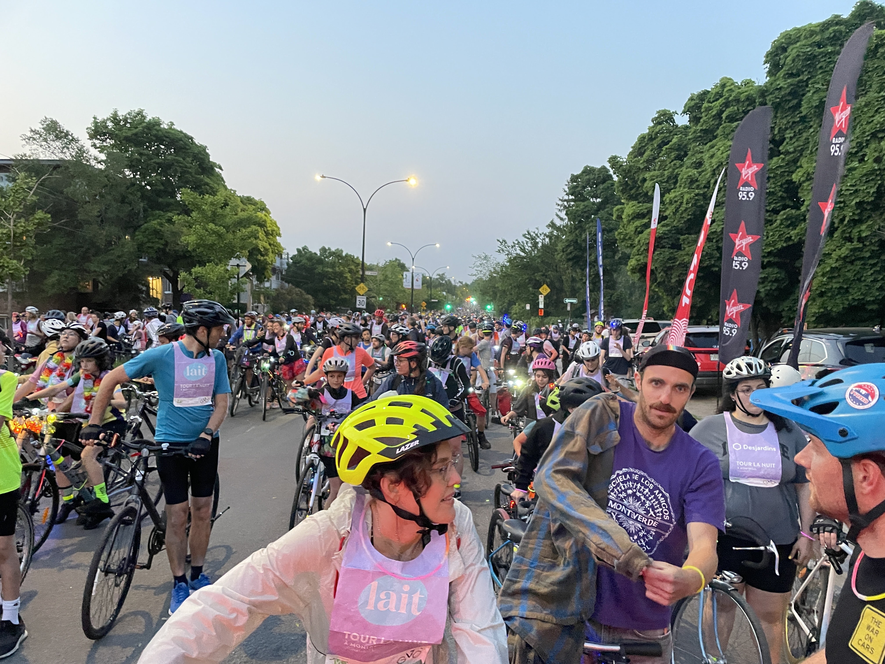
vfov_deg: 53.1
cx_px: 442
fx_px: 665
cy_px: 332
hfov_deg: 67.3
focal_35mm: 26
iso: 500
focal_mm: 4.2
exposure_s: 1/37
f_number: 1.6
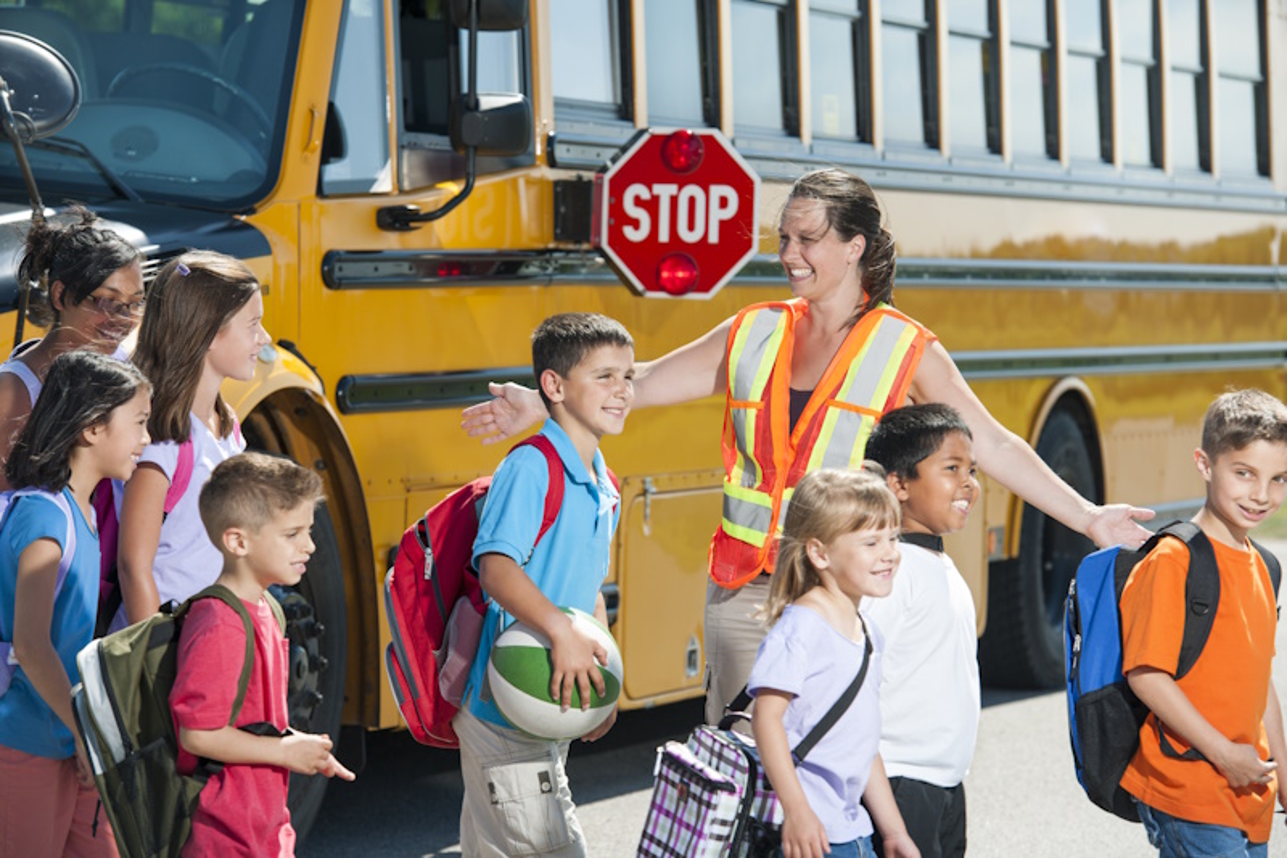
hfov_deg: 13.7
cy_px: 429
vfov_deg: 9.1
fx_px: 5361
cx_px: 644
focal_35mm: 150
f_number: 5.6
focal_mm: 150
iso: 100
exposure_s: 1/250
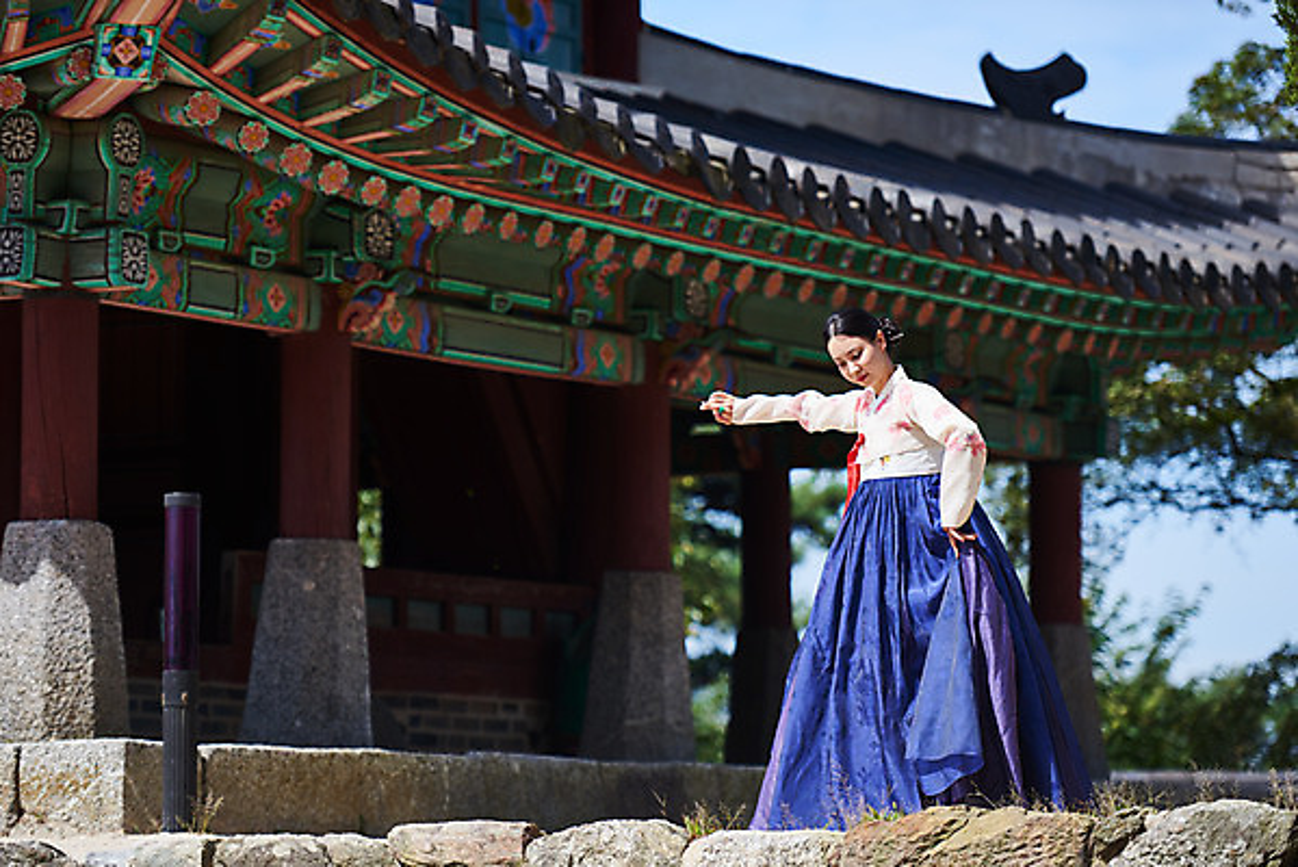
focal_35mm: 140
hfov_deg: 14.6
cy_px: 434
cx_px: 649
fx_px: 5050
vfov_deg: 9.8
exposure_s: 1/1250
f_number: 2.8
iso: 100
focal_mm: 140
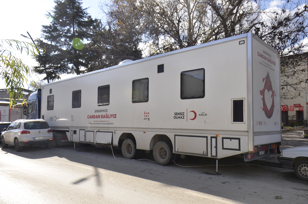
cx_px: 154
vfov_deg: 47.7
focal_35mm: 27
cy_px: 102
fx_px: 230
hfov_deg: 67.5
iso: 100
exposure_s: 1/250
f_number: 7.1
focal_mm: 18
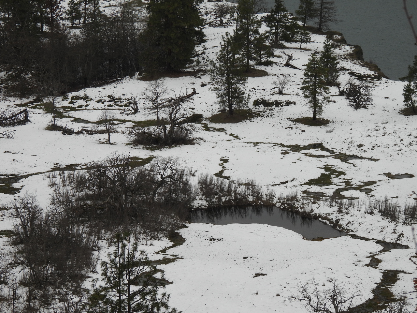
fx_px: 2229
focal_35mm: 185
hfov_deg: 10.7
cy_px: 156
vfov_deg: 8.0
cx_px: 208
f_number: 4.5
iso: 100
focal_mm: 33
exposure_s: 1/400
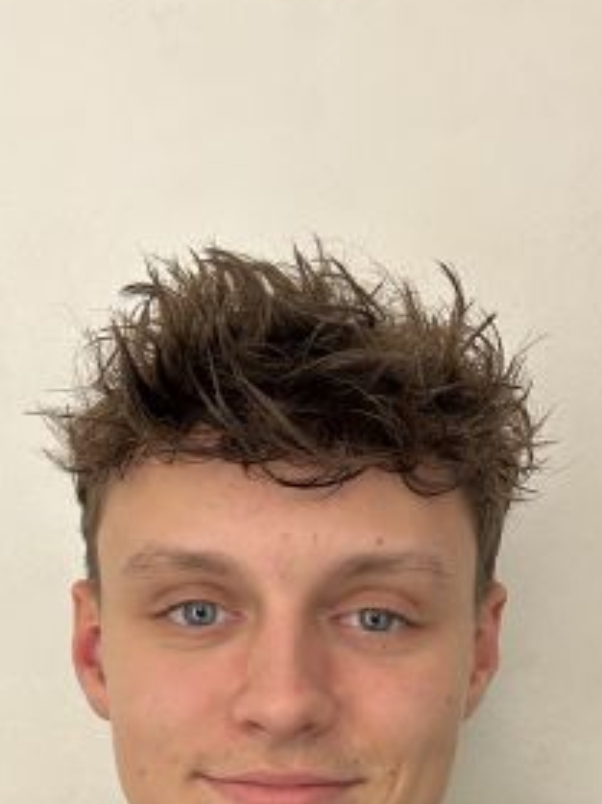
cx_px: 297
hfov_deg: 26.1
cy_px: 729
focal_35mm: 56
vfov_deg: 32.6
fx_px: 1300
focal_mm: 5.7
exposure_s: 1/50
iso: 160
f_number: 1.5
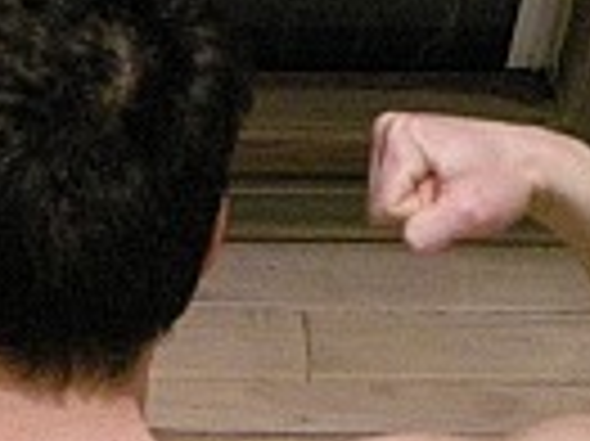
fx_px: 2469
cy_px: 668
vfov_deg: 9.9
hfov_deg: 13.3
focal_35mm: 145
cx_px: -72
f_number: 3.1
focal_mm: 6.3
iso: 510
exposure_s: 1/8
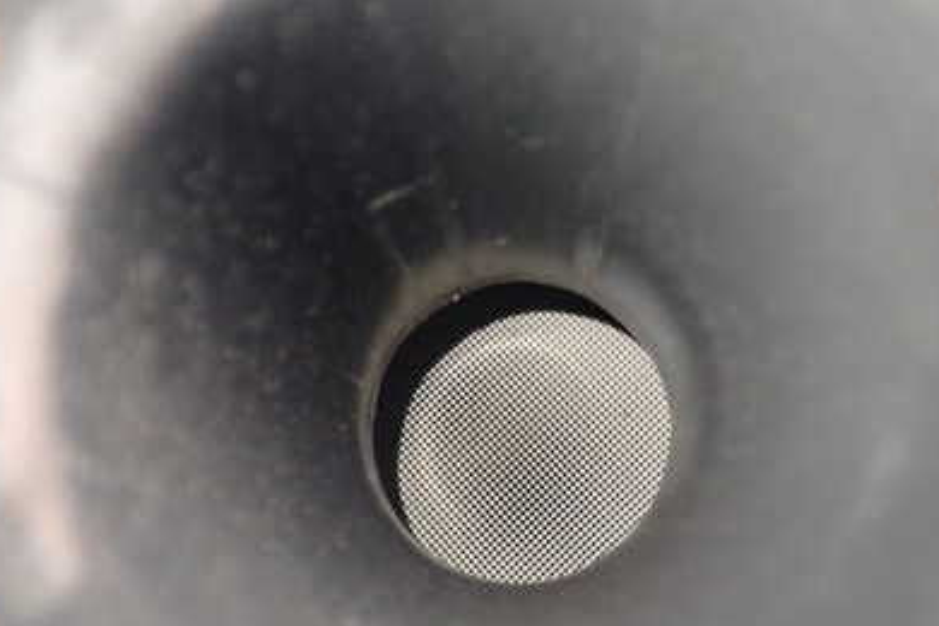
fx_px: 1252
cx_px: 496
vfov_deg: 28.0
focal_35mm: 48
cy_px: 231
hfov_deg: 41.1
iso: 800
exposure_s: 1/20
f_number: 2.3
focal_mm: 5.4
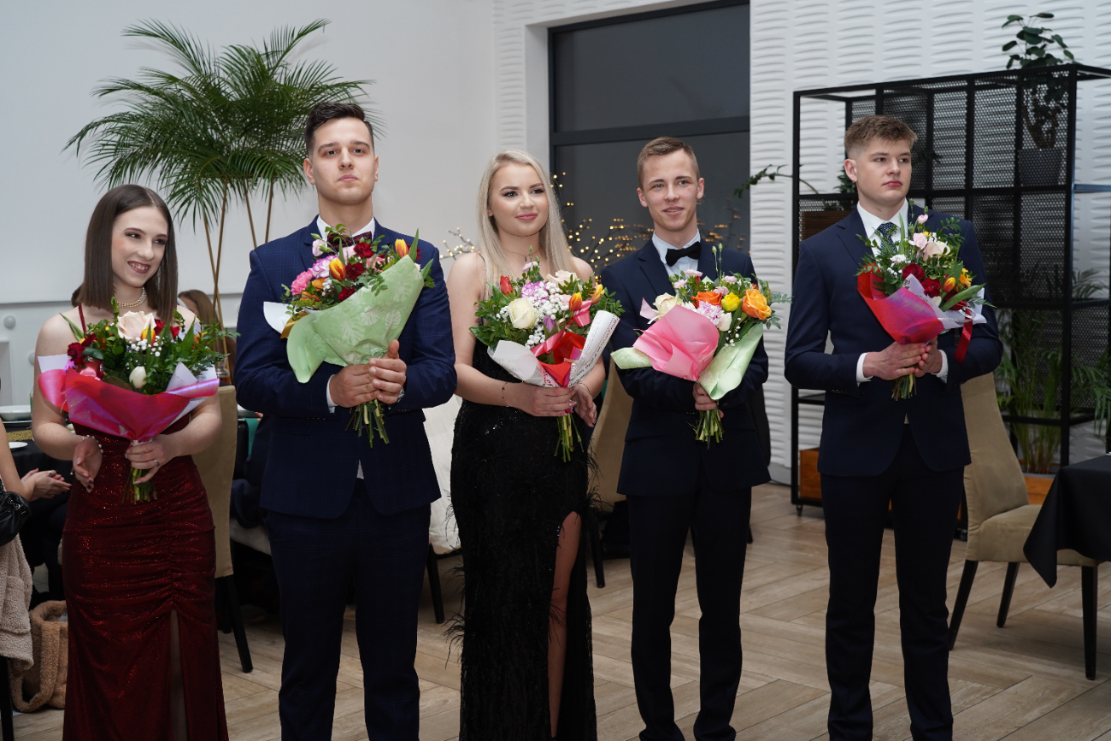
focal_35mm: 43
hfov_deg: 45.4
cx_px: 556
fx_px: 1327
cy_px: 370
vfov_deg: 31.2
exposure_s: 1/125
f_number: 4.5
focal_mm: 43
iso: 800
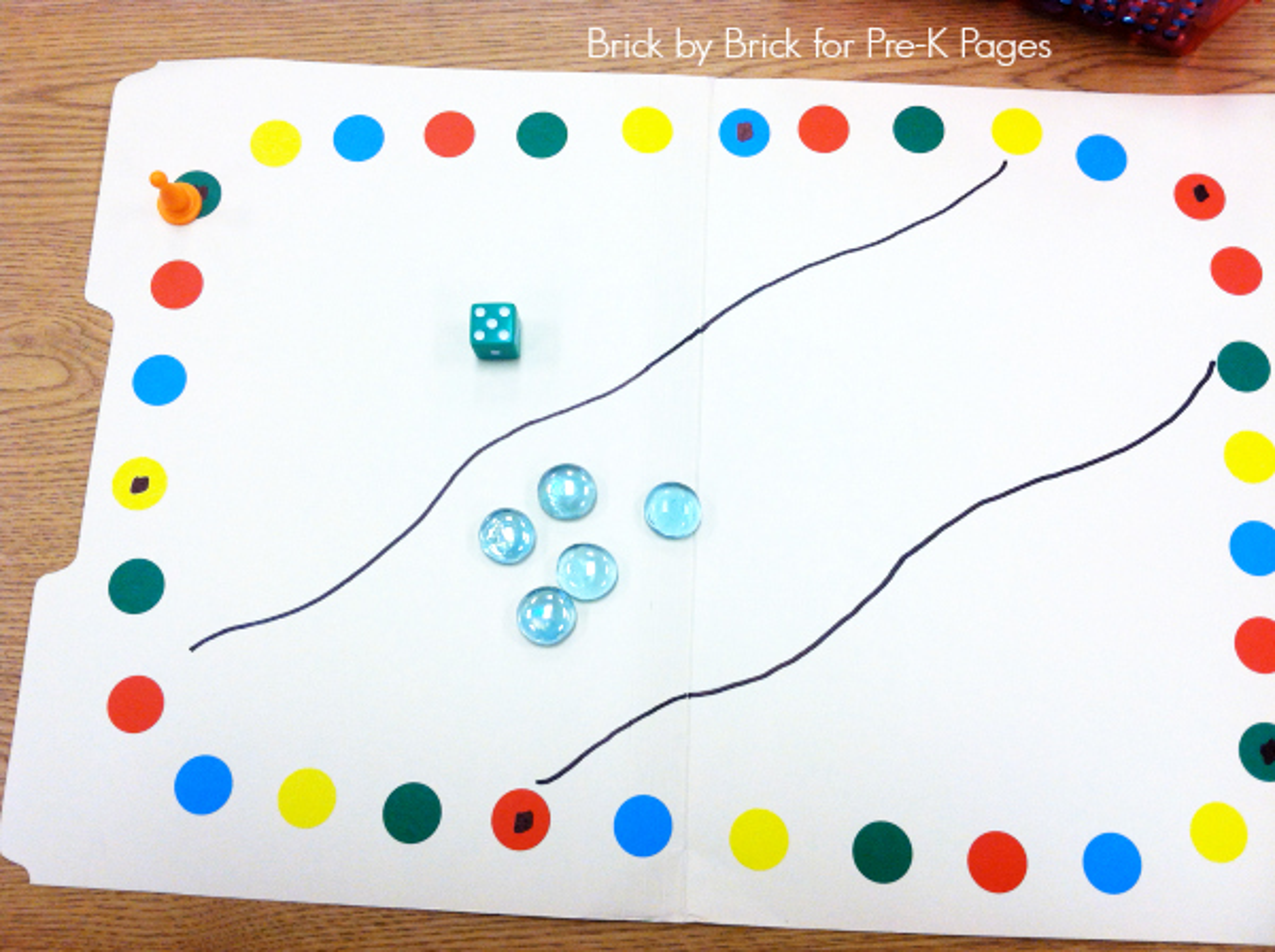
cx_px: 638
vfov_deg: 40.6
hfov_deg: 52.7
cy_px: 476
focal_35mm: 35
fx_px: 1287
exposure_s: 1/60
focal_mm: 3.85
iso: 80
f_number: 2.8
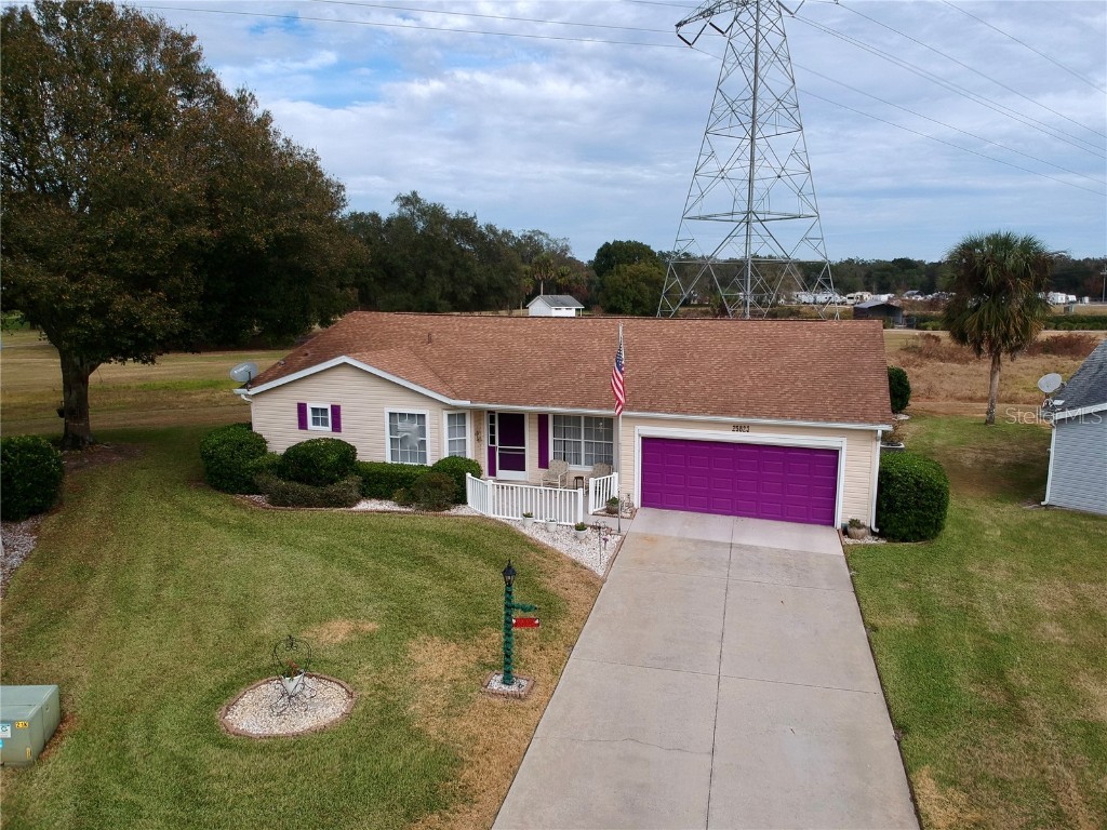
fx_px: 799
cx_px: 554
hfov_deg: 69.4
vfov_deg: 54.9
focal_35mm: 25
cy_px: 415
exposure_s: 1/800
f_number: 2.6
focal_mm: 4.49
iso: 100
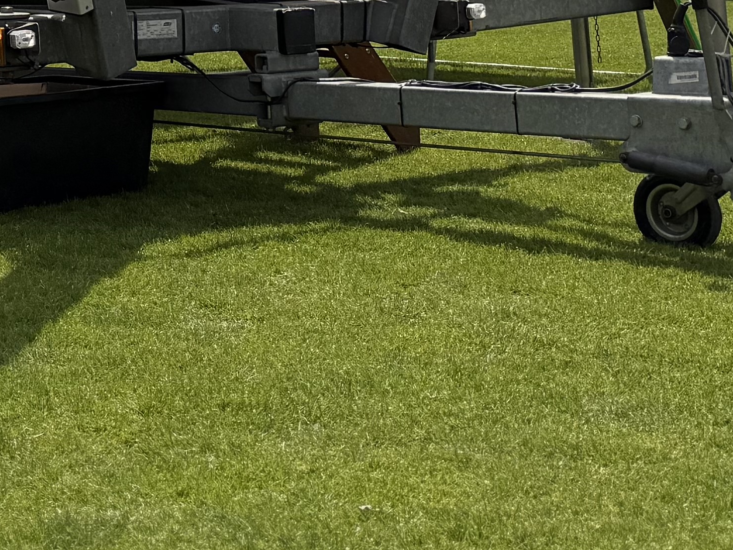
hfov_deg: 19.6
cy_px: -336
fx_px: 1970
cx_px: -188
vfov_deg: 14.5
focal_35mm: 93
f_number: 1.78
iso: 80
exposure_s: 1/11905
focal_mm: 6.76
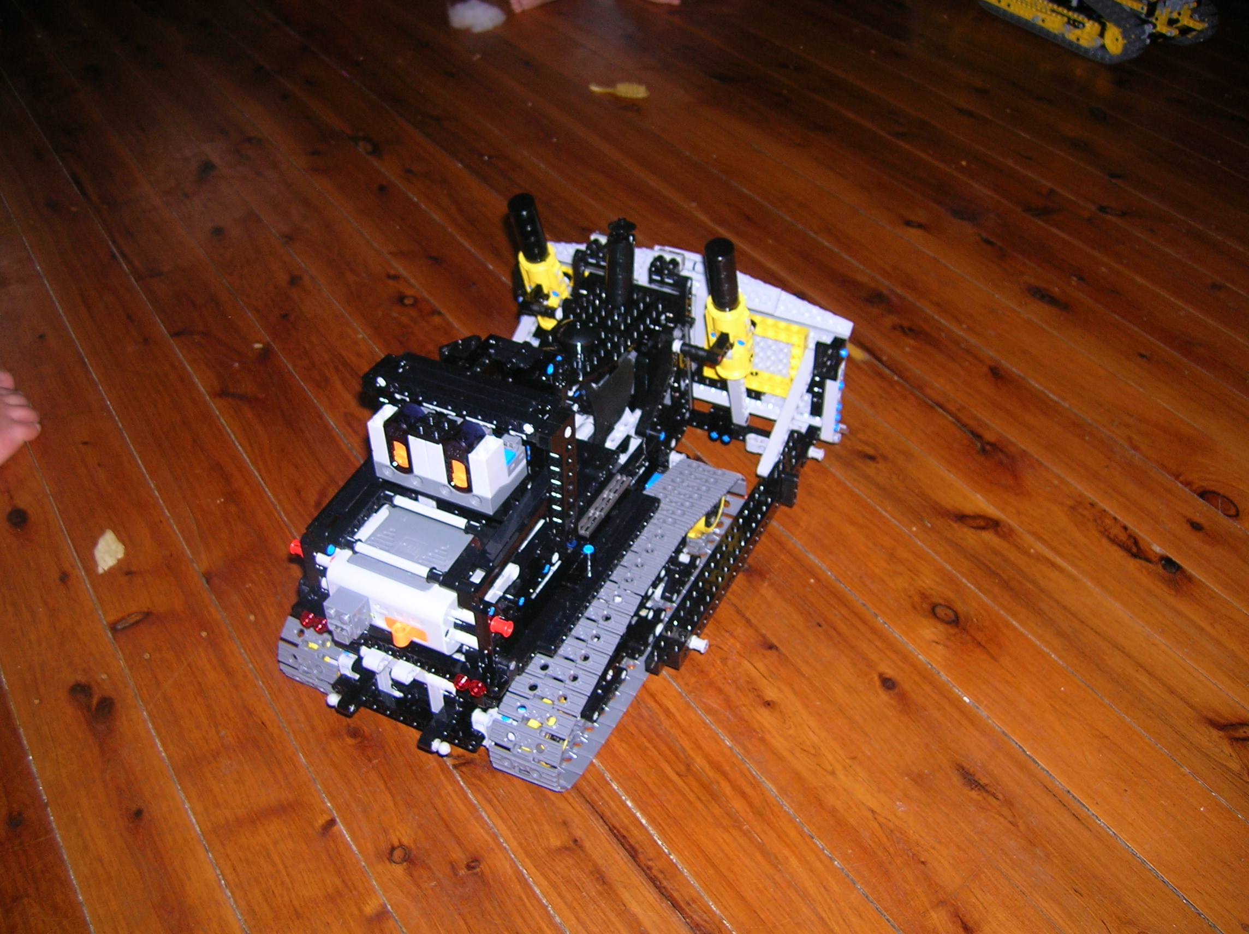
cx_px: 624
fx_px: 1226
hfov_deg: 54.0
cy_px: 467
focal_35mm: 34
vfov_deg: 41.7
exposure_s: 1/60.1
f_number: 2.9
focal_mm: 5.7
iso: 50
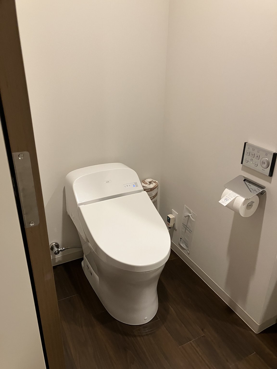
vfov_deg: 63.4
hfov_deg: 49.7
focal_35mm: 28
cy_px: 184
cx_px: 138
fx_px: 299
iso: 160
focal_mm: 3.99
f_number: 1.8
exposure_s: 1/60
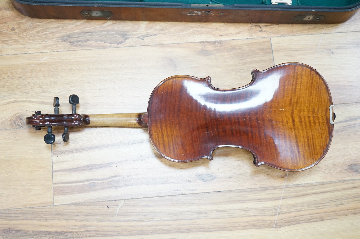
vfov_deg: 27.5
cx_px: 180
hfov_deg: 40.4
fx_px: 490
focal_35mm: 49
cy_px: 120
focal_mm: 49
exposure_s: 1/80
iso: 3200
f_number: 5.6
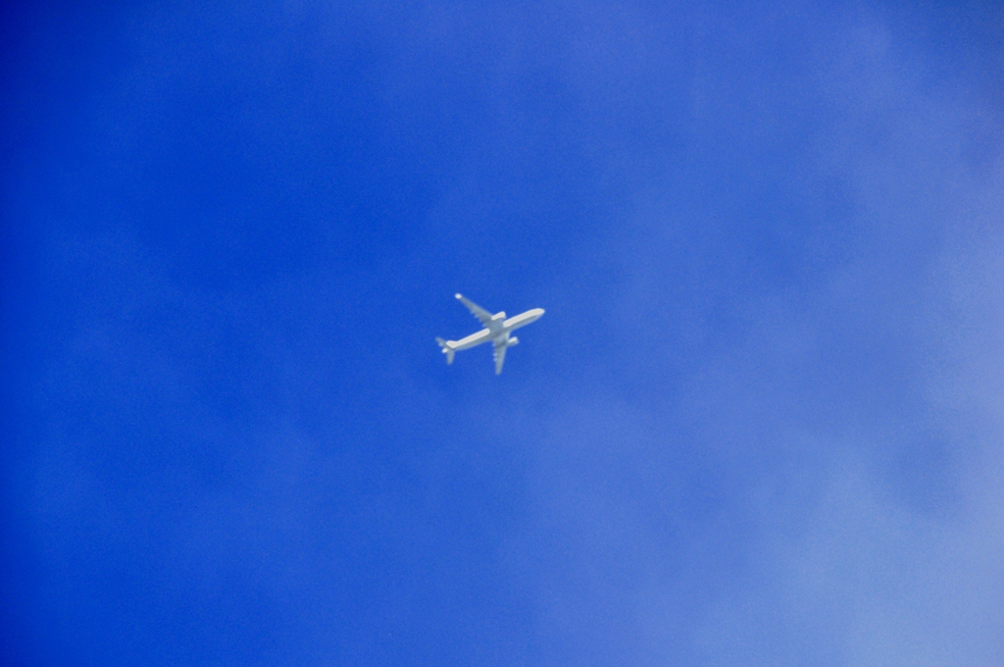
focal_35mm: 300
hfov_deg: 6.9
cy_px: 334
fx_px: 8356
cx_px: 502
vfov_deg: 4.6
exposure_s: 1/250
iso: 200
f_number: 10
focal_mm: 200
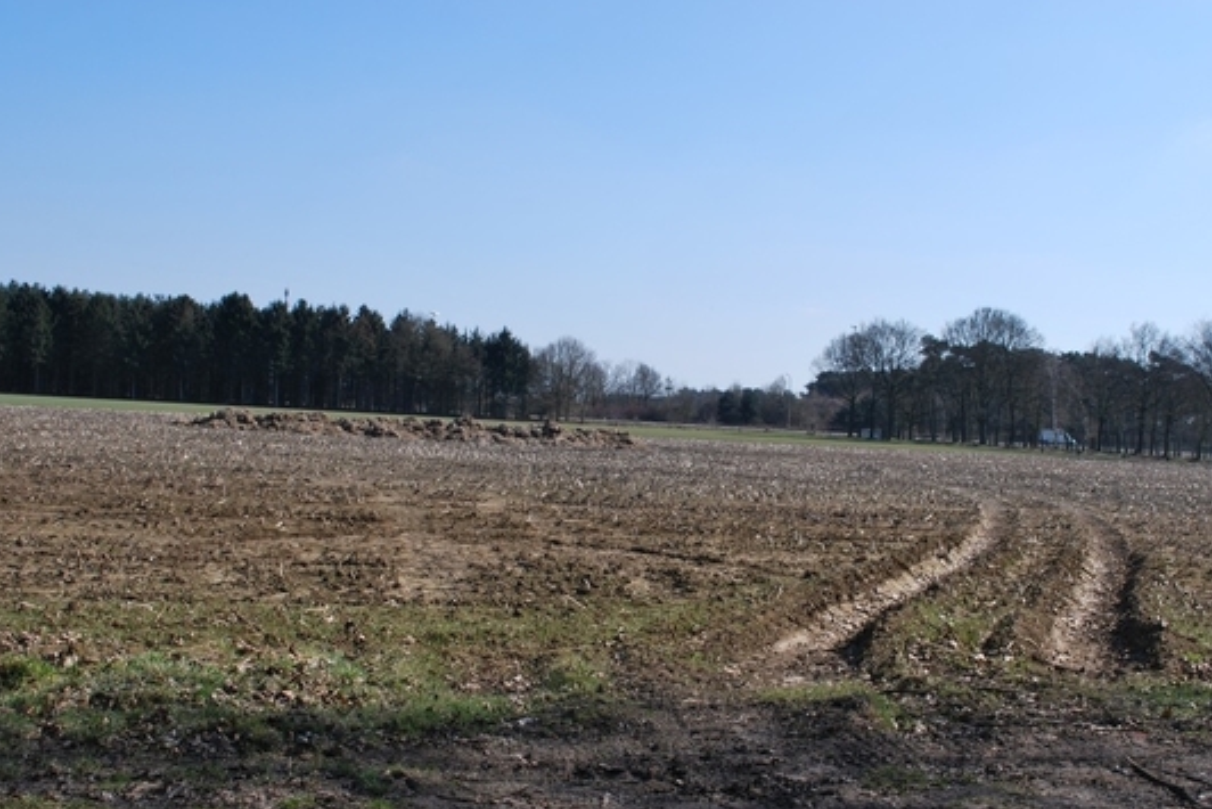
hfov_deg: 44.4
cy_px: 432
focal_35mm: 44
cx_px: 665
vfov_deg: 30.5
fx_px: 1482
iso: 100
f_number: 7.1
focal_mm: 26
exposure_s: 1/200
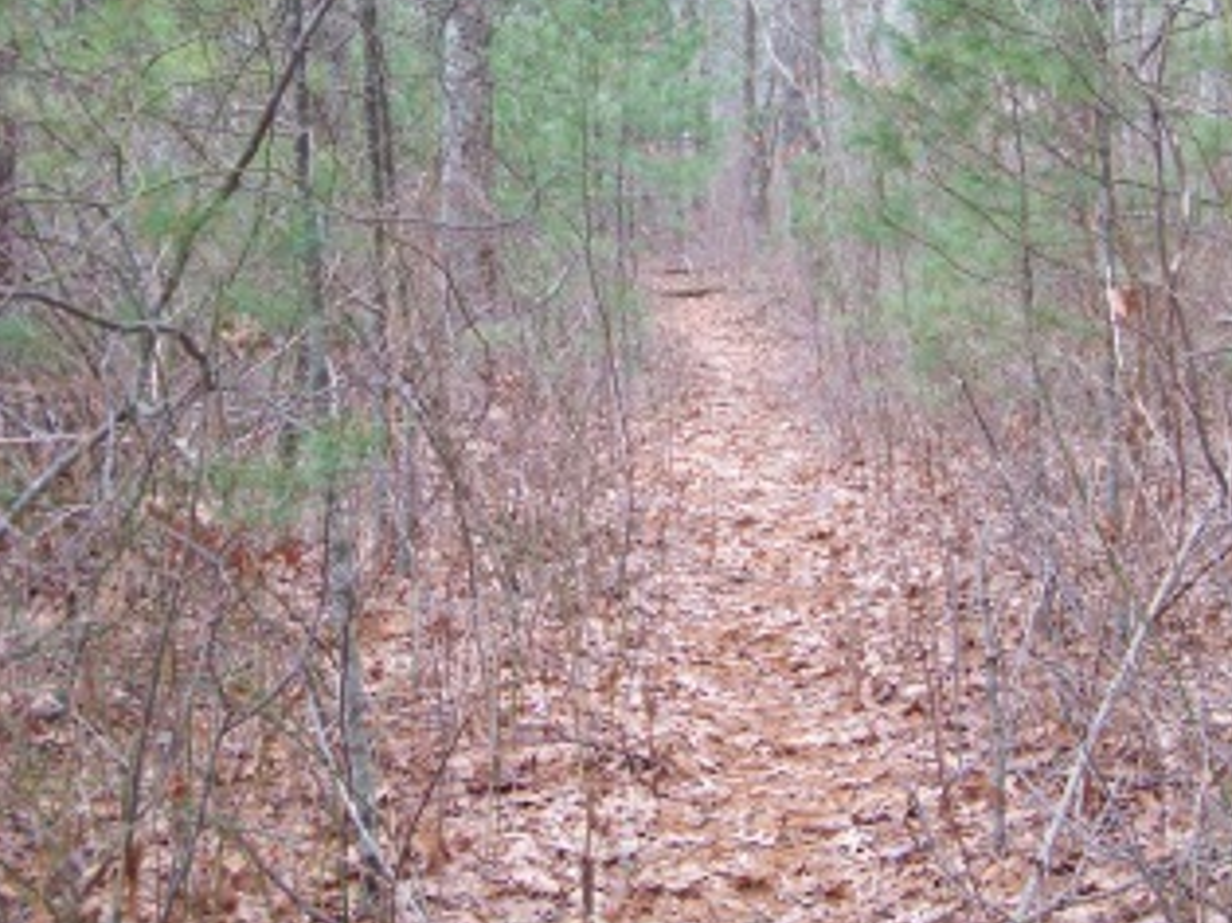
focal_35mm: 85
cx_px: 735
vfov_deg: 17.3
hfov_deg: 23.0
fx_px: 3024
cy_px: 374
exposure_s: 1/30
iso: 210
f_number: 3.2
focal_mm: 11.7
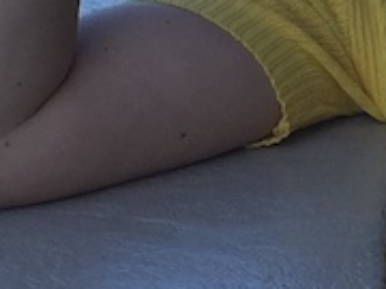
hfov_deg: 10.2
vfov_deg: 7.7
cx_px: 369
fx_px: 2152
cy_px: 13
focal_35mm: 193
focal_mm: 4.15
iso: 32
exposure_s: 1/694
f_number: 2.2
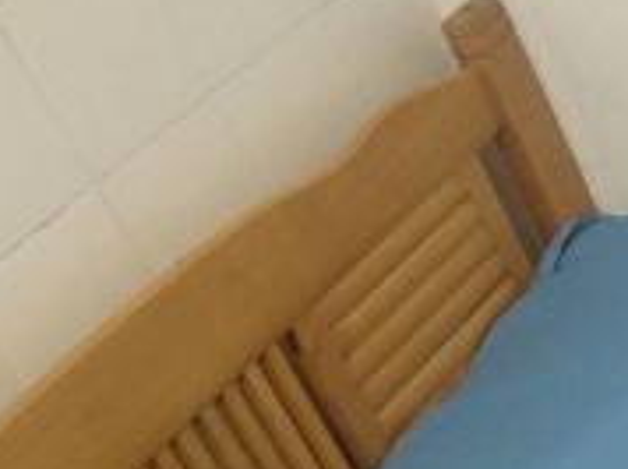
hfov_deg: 14.3
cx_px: 1231
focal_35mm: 117
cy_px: 698
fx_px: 2120
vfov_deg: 12.1
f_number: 2.2
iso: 1250
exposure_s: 1/17
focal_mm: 3.81
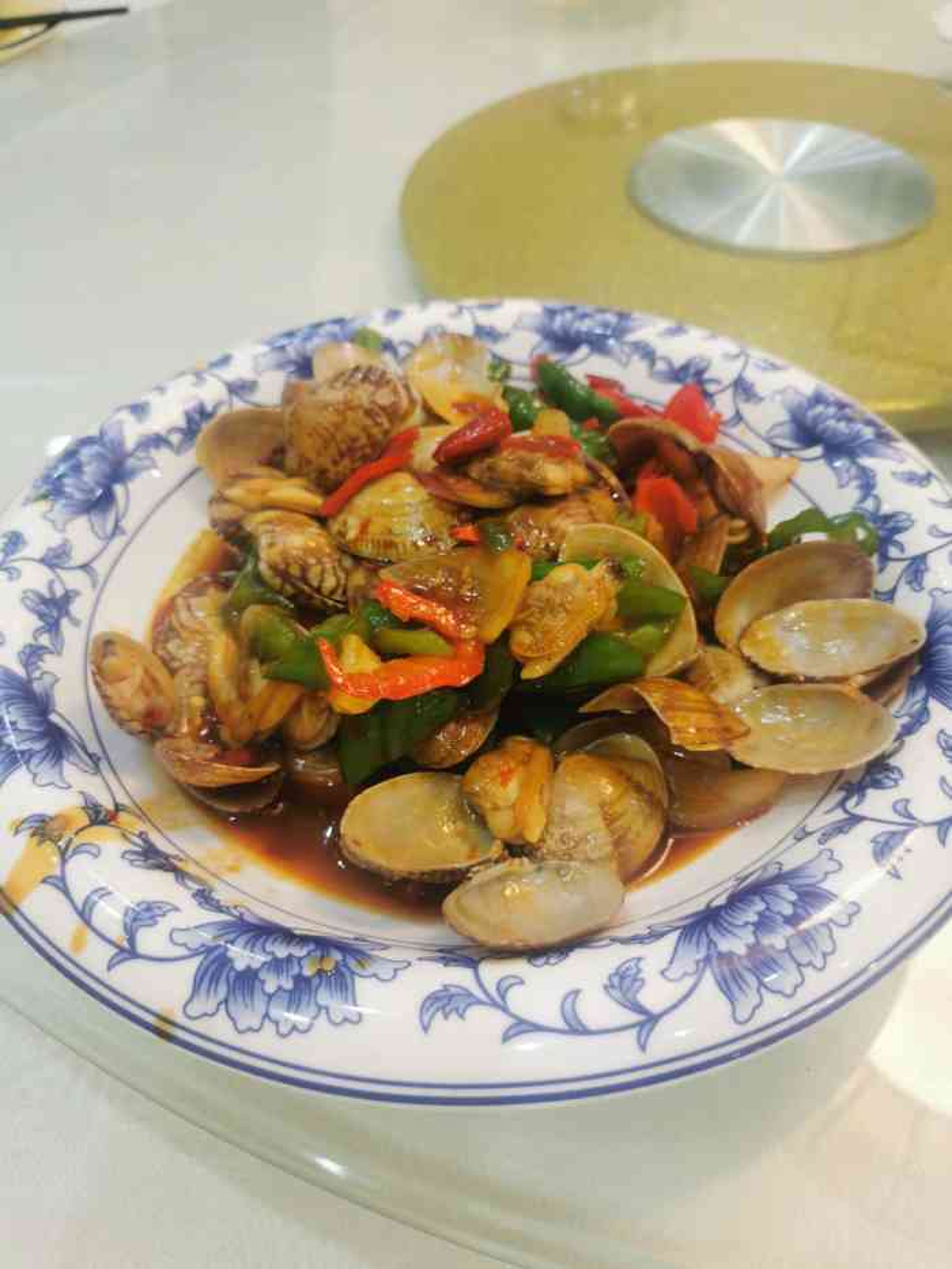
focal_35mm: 27
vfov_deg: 65.3
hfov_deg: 51.4
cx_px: 476
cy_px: 634
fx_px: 990
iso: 125
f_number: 1.8
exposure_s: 1/50
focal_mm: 5.58
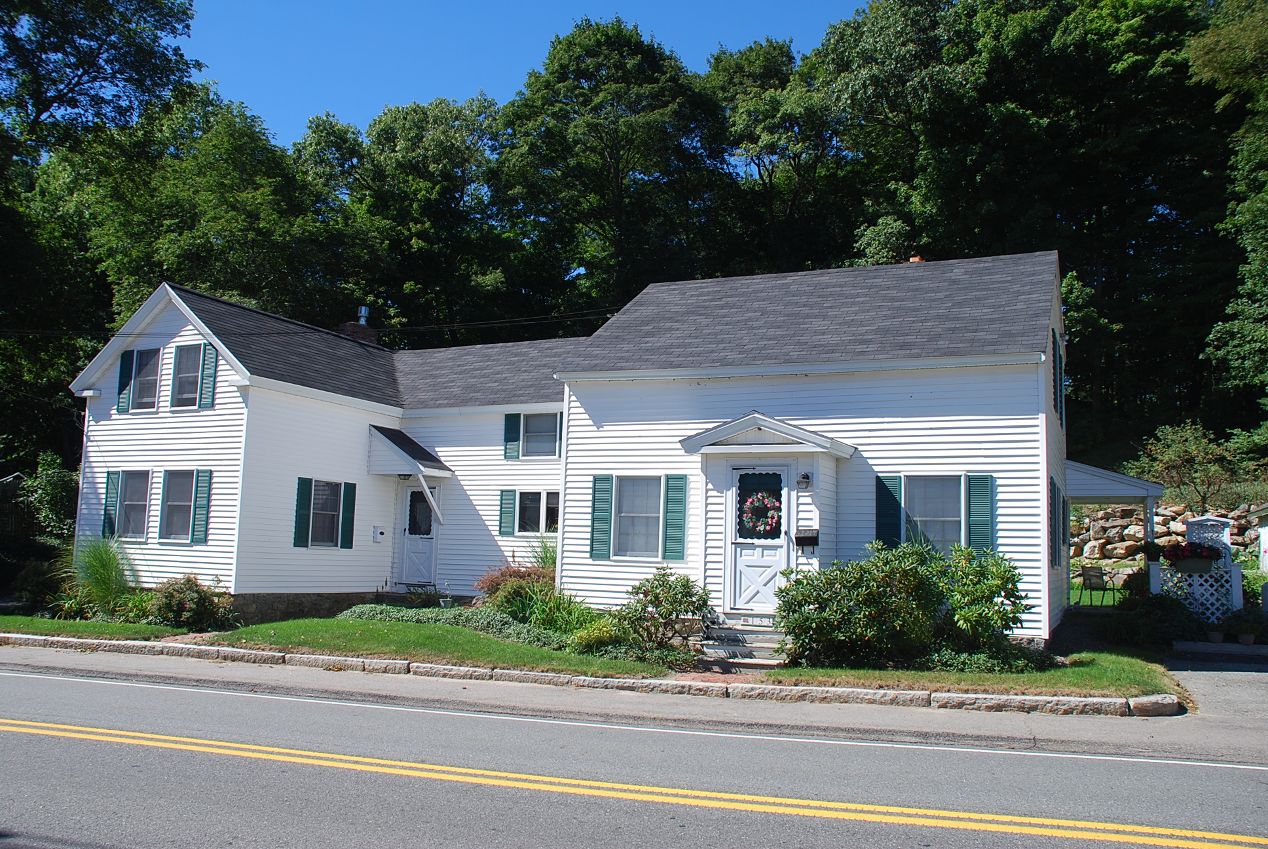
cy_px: 424
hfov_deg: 61.9
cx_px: 634
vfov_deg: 43.7
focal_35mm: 30
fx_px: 1058
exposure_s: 1/250
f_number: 8
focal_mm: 20
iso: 100
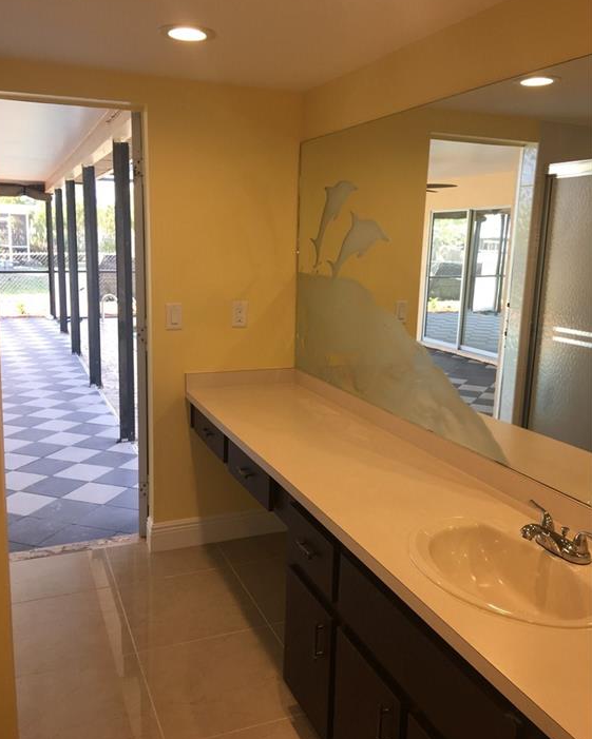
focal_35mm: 31
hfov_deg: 47.1
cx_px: 291
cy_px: 356
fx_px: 679
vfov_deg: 57.2
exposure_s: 1/40
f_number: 2.2
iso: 32
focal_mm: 4.15
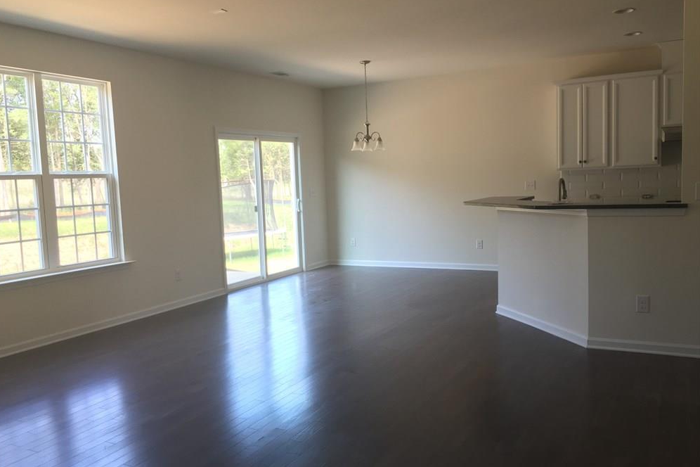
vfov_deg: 42.3
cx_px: 342
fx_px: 603
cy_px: 232
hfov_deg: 60.3
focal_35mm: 31
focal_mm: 4.15
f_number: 2.2
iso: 32
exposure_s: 1/30
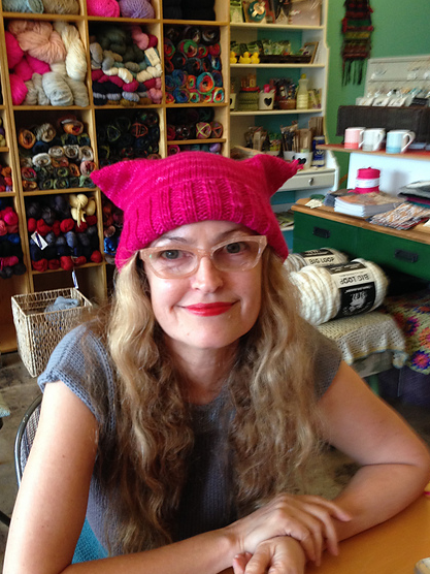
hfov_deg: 37.7
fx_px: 629
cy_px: 305
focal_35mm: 38
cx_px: 197
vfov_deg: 48.9
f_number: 2.4
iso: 160
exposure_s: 1/20
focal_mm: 4.12
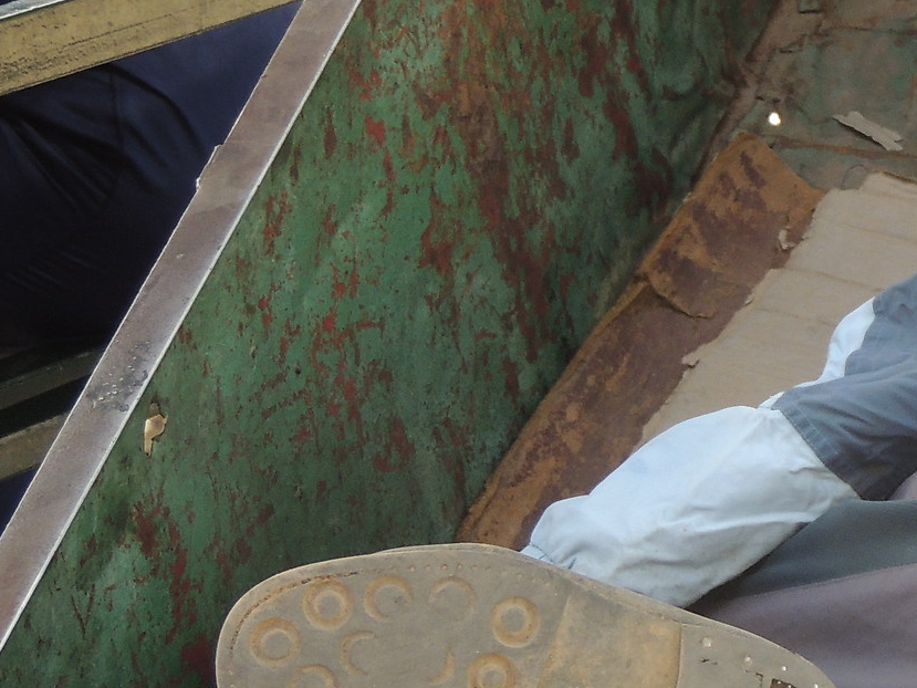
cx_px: 977
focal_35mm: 246
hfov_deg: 8.0
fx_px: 6518
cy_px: 237
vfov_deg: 6.0
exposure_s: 1/100
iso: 140
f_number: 4
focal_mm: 15.1
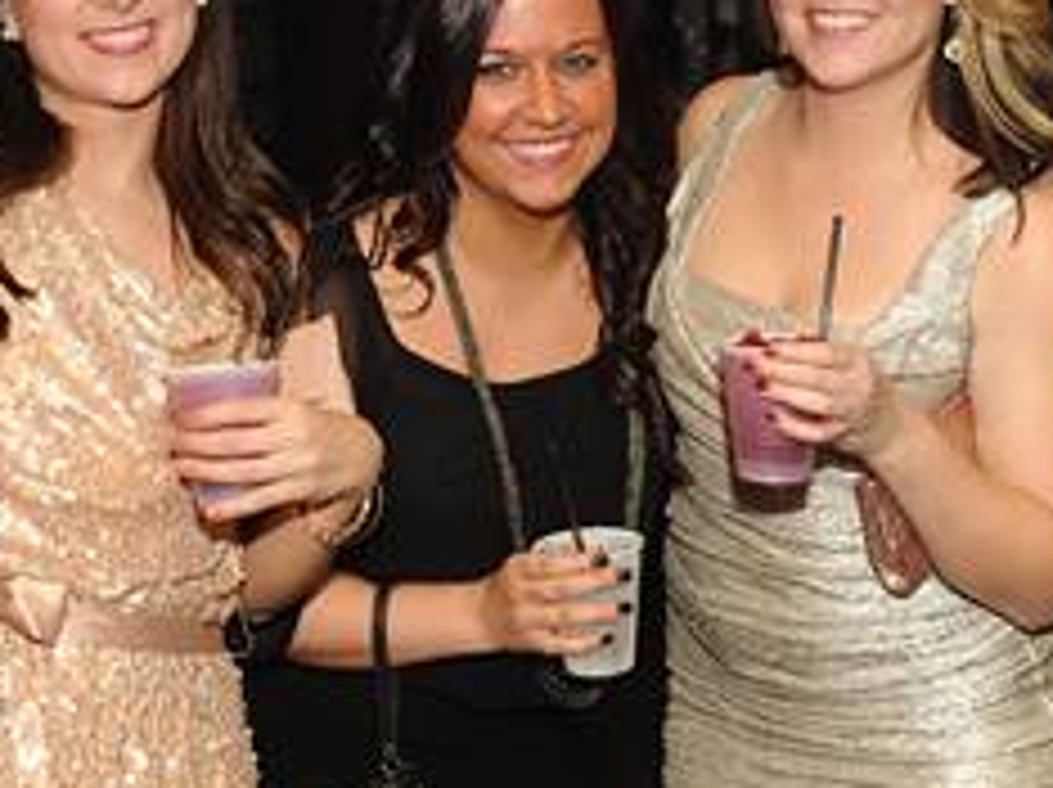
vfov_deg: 17.1
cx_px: 270
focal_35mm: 86
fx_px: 2613
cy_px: 230
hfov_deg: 22.6
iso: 800
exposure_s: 1/250
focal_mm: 38
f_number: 4.8
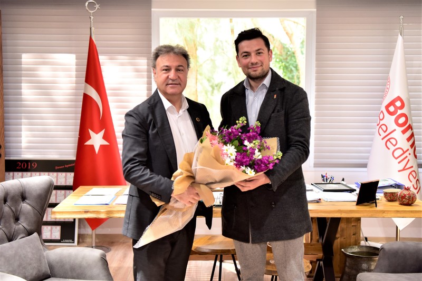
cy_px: 140
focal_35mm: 45
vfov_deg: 29.9
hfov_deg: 43.6
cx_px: 211
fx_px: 528
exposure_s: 1/160
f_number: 3.2
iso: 1250
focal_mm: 45
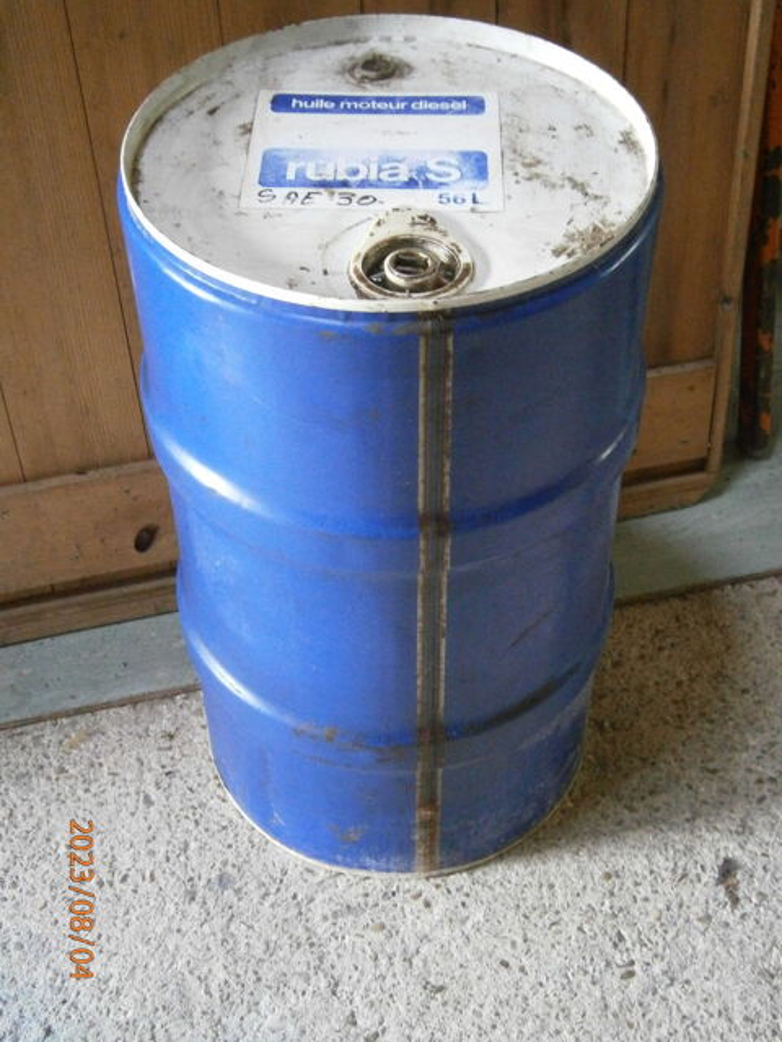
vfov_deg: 40.4
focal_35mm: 47
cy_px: 521
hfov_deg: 30.9
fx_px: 1416
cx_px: 391
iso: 800
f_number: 3.4
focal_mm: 8.3
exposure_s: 1/30
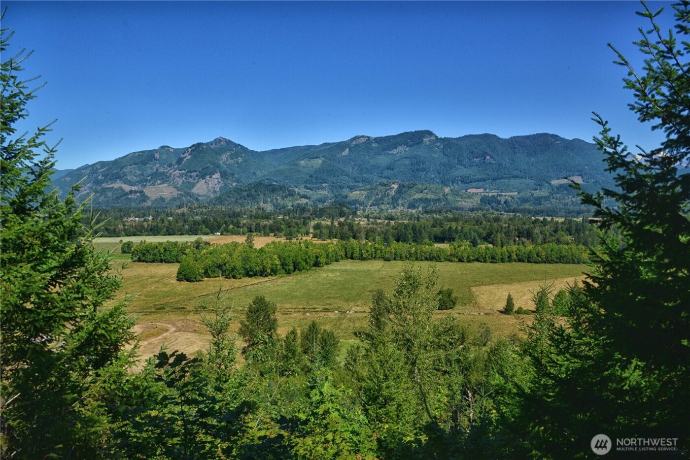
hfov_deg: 73.7
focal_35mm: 24
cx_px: 345
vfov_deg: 53.2
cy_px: 230
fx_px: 460
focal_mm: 24
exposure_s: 1/250
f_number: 16
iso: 200
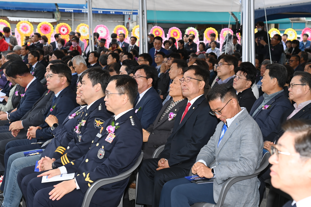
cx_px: 156
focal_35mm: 65
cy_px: 104
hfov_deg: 31.0
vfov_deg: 20.9
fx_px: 561
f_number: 6.3
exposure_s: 1/500
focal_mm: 65
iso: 400
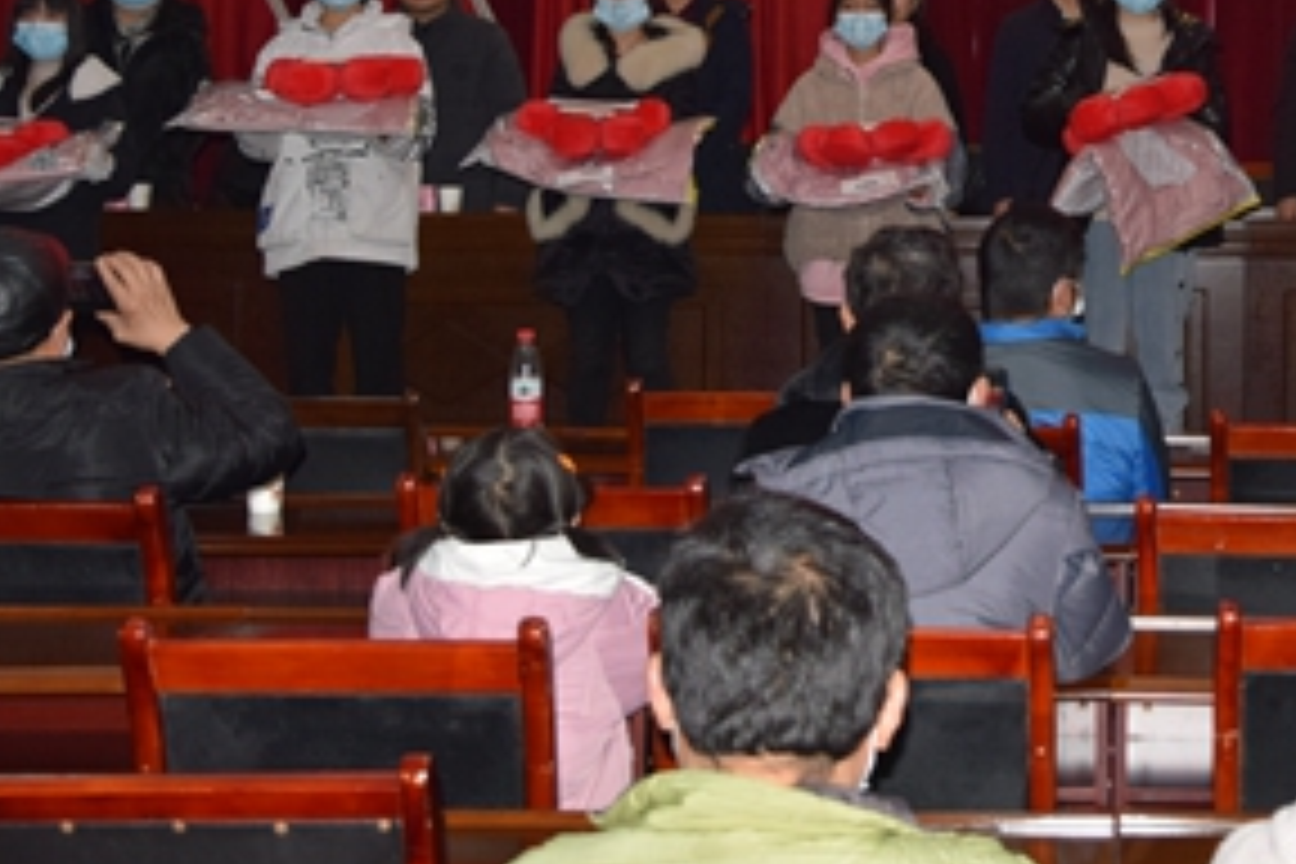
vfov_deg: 16.7
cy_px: 29
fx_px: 2880
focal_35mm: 80
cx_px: 1238
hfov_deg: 24.4
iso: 560
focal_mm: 24
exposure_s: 1/125
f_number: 5.6
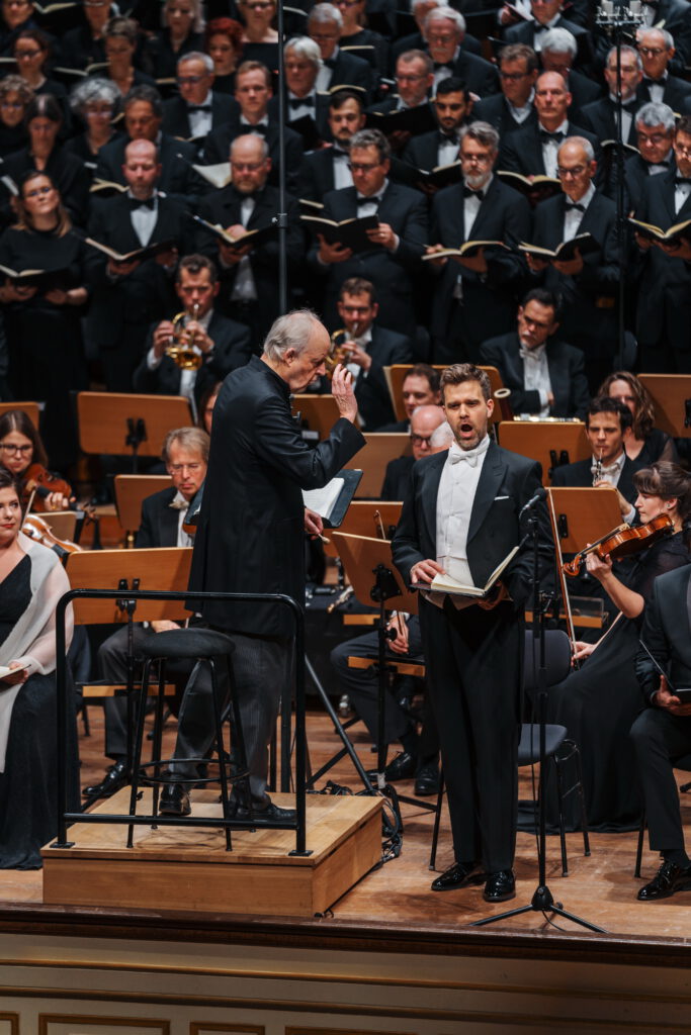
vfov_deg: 10.4
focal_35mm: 198
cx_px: 346
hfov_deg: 6.9
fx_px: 5698
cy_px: 518
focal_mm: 198
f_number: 2.8
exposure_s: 1/200
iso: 640
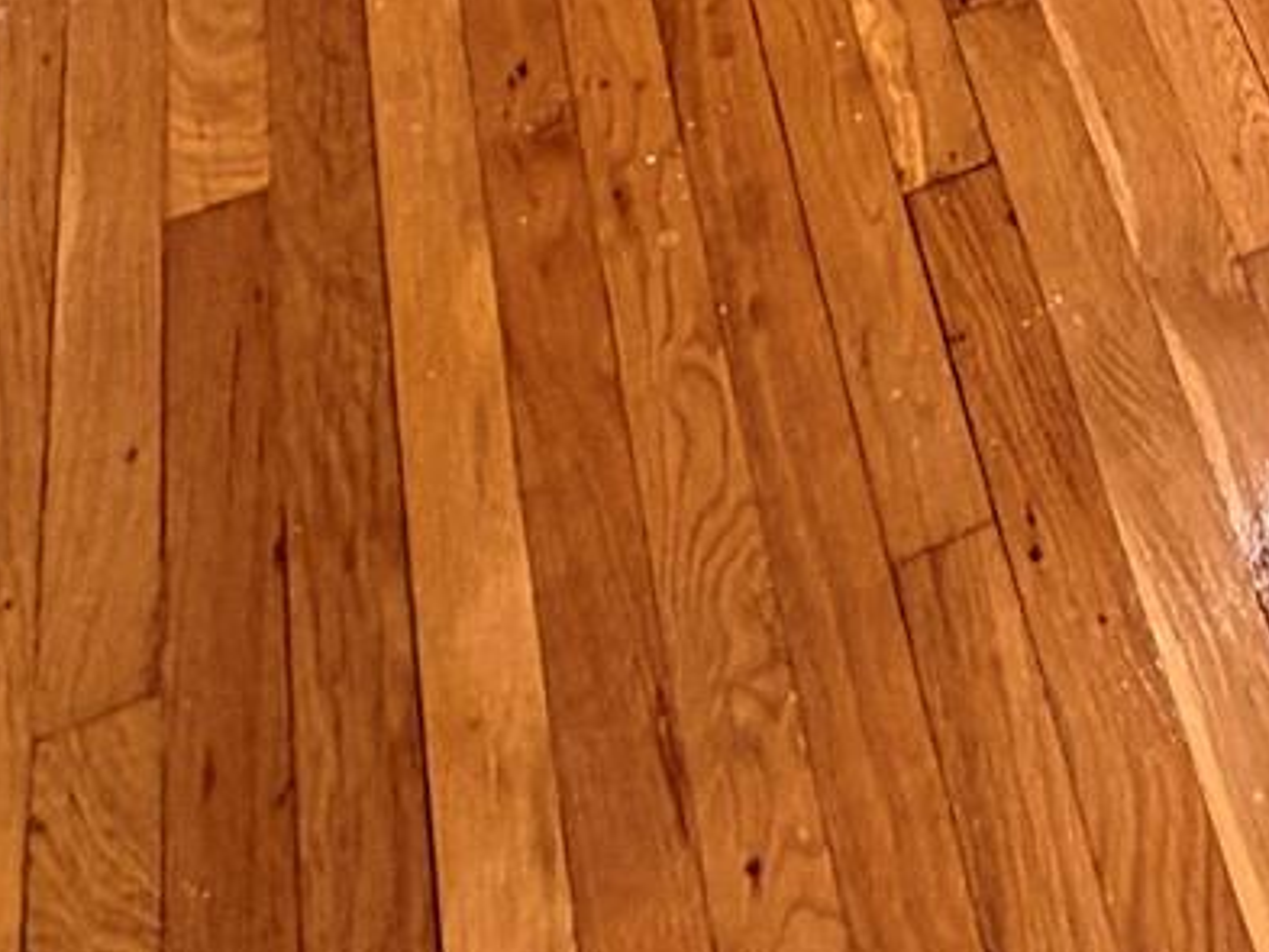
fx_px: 2677
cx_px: 1611
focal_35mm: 73
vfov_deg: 13.7
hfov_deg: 23.8
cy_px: -1401
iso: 200
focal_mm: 2.22
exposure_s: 1/60
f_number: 2.2
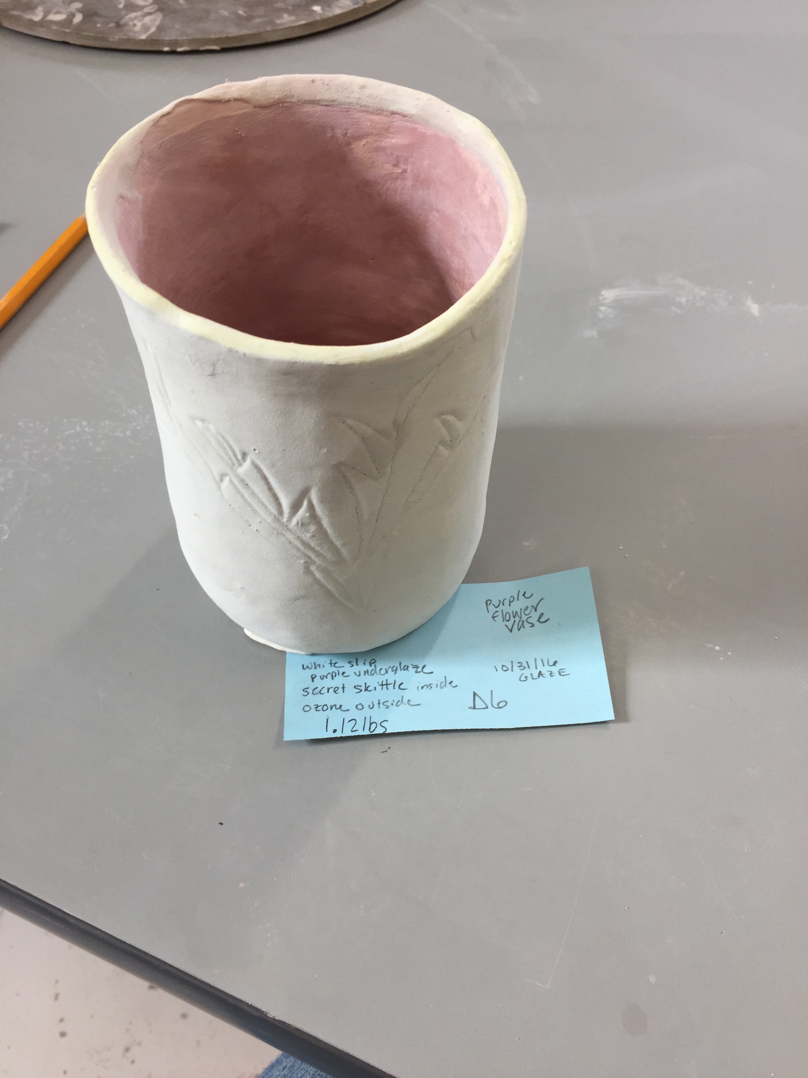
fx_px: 903
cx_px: 404
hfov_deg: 48.2
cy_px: 539
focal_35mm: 29
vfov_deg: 61.7
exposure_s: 1/60
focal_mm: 4.15
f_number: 2.2
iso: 40
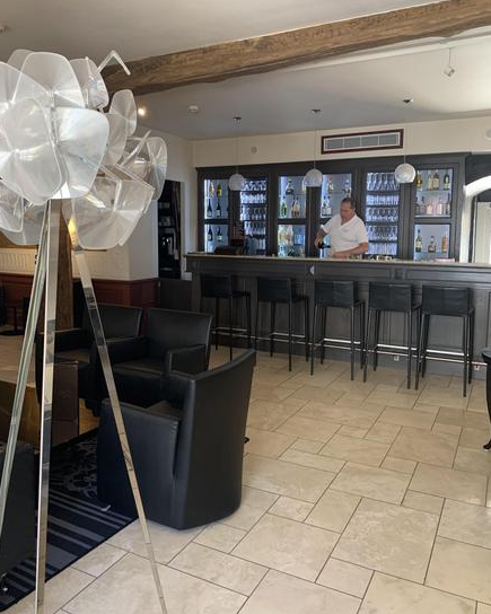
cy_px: 286
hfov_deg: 51.5
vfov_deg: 62.2
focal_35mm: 28
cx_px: 243
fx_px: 509
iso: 200
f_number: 1.8
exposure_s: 1/60
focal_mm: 4.25
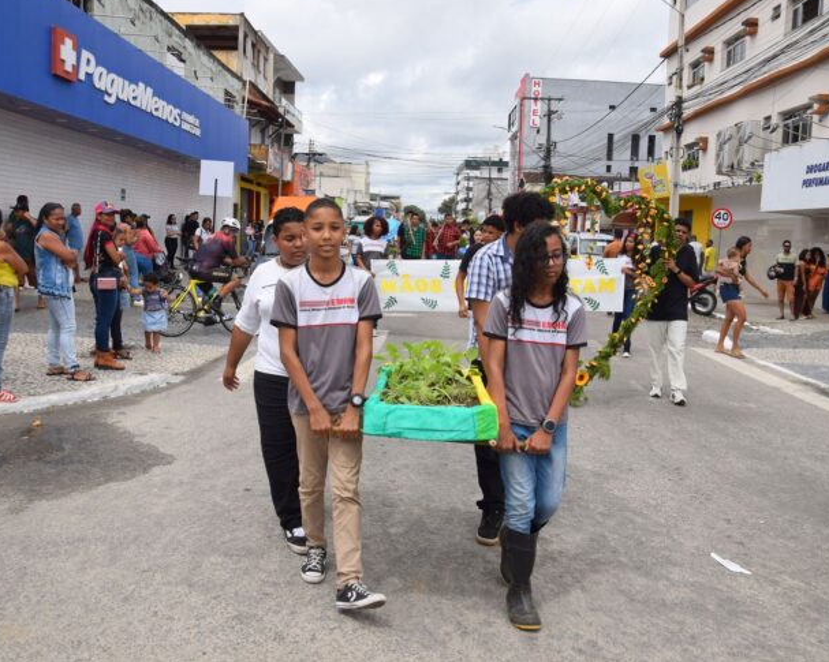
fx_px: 760
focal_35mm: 31
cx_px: 412
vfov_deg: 47.1
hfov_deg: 57.2
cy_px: 328
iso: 200
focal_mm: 18
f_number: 10
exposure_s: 1/400
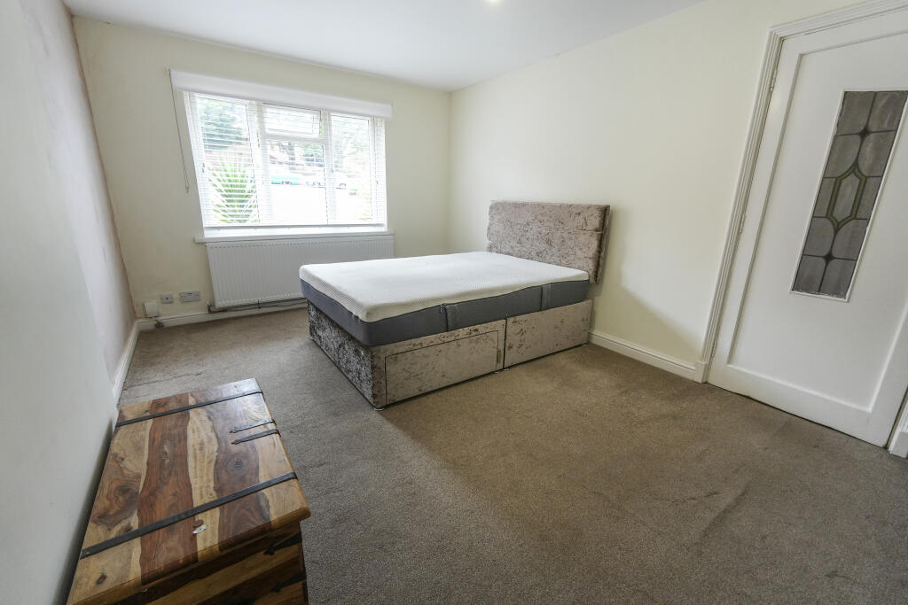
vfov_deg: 77.3
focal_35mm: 15
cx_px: 454
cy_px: 302
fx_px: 378
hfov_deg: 100.4
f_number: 4
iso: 640
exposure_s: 1/160
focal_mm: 10
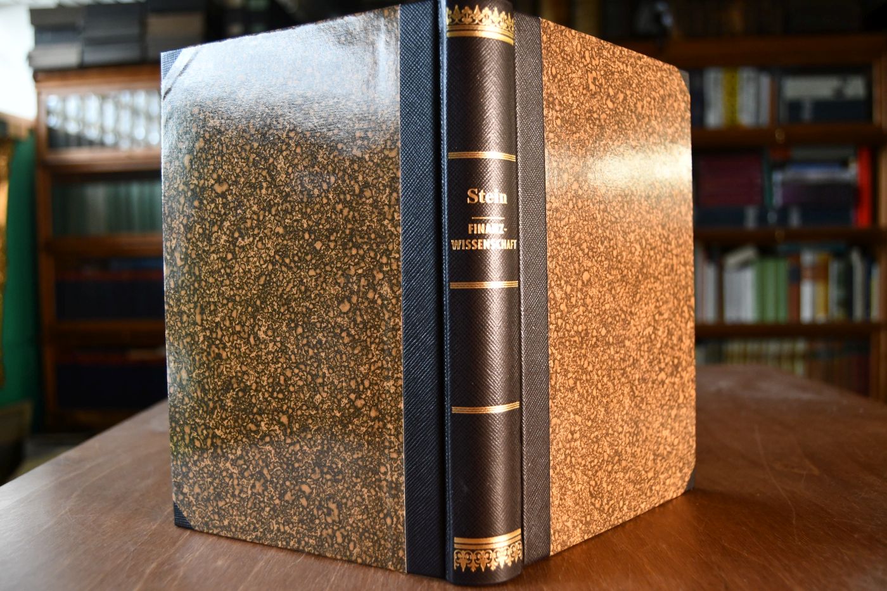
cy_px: 296
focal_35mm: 28
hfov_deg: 65.5
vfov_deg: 46.4
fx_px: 690
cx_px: 444
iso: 1400
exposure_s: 1/125
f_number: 3.5
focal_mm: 19
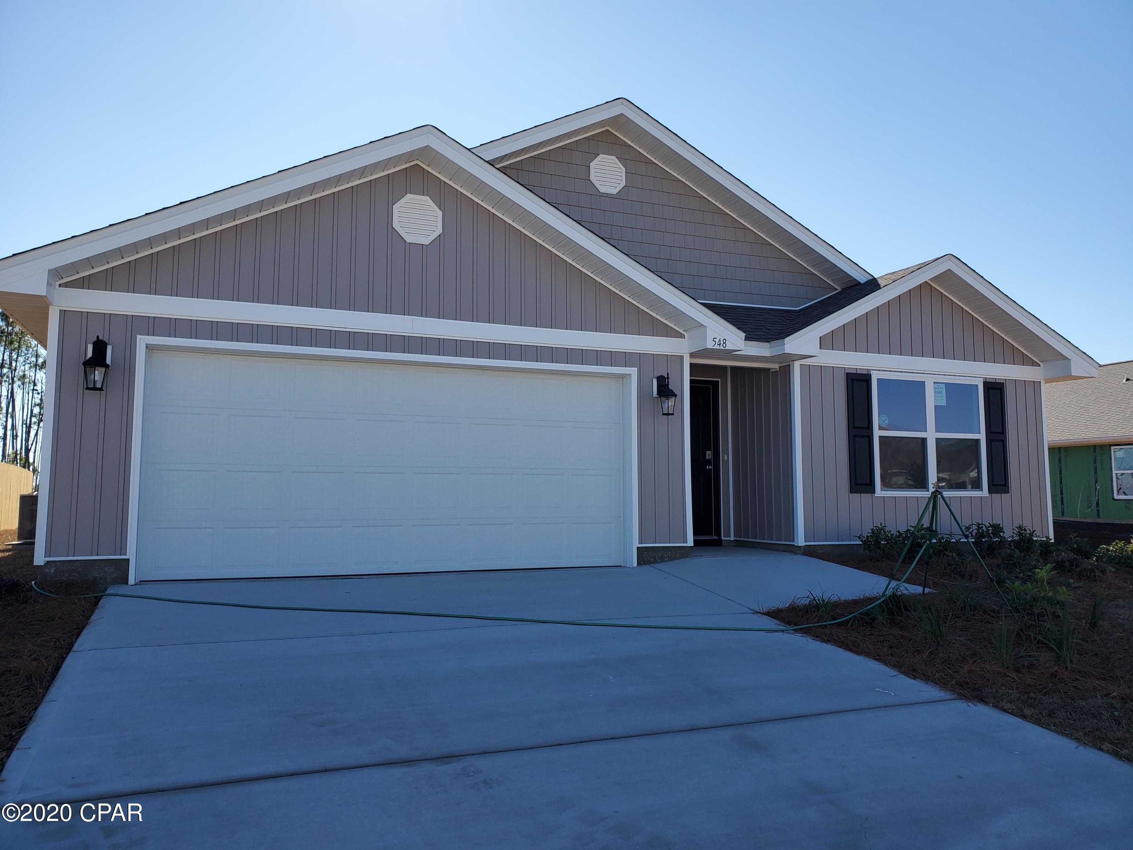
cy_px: 425
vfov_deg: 53.1
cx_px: 566
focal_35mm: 26
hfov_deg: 67.3
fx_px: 851
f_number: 2.4
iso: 50
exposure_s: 1/1182
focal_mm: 4.3
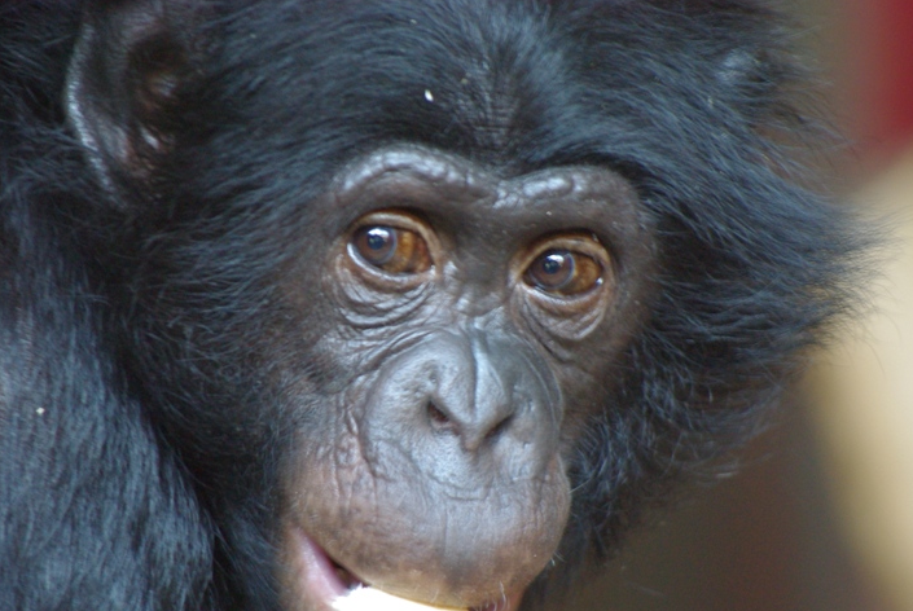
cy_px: 344
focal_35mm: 511
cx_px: 461
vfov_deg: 2.7
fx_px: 12976
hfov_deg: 4.0
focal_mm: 300
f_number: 5.8
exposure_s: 1/8
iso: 800
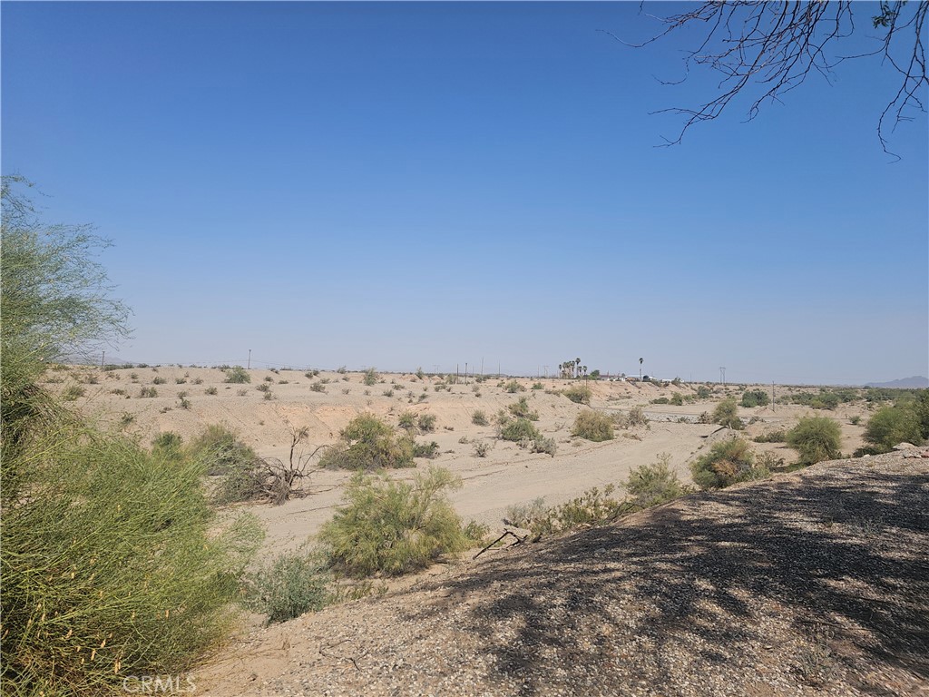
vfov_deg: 58.9
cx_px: 464
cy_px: 348
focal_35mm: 23
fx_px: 617
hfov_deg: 73.9
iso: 10
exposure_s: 1/1354
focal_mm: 6.3
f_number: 1.7
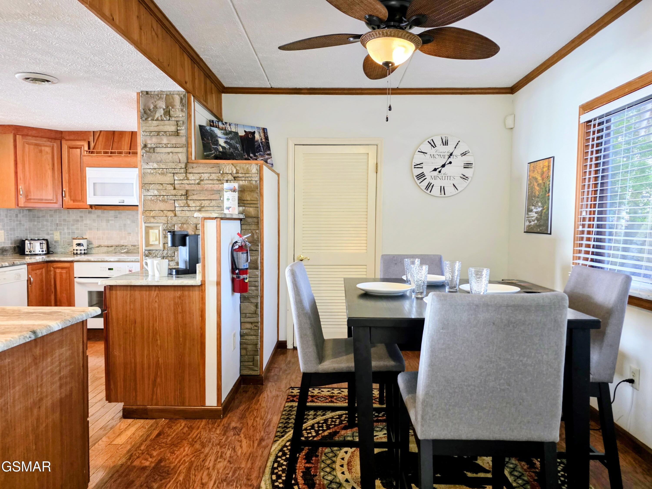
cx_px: 326
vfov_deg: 58.9
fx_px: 433
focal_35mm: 23
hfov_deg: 73.9
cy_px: 244
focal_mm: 6.3
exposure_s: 1/120
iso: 500
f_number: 1.7
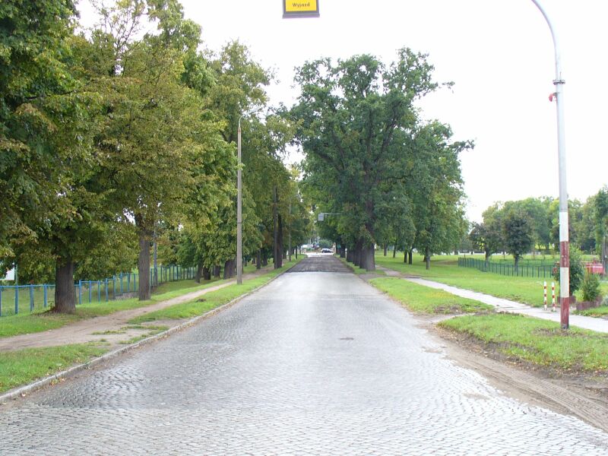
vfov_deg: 31.5
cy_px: 228
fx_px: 808
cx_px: 304
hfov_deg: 41.2
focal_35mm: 46
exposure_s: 1/30
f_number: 2.8
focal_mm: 6.1
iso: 100
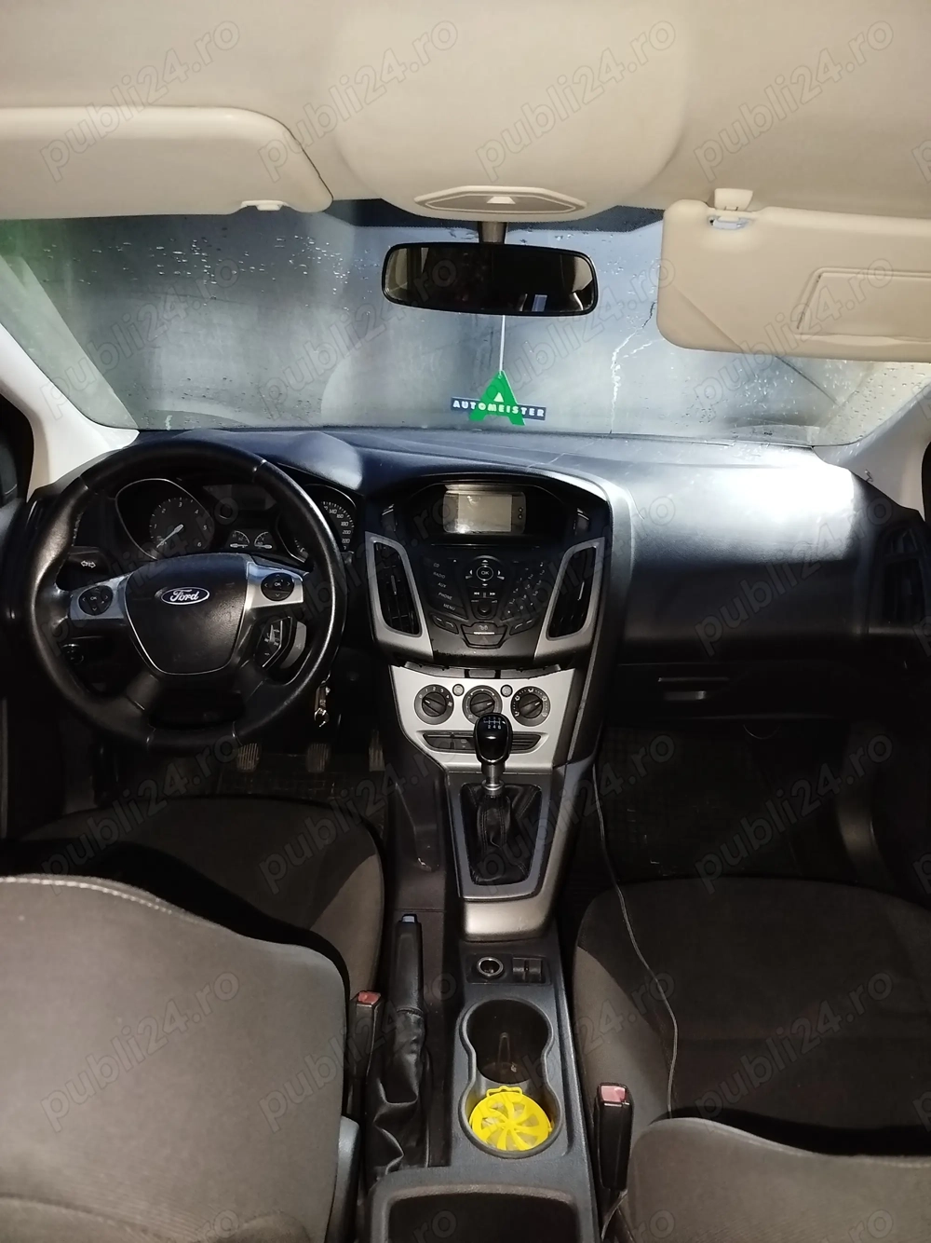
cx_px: 466
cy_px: 622
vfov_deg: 71.6
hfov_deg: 56.8
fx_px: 861
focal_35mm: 24
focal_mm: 5.31
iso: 1250
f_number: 1.7
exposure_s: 1/10
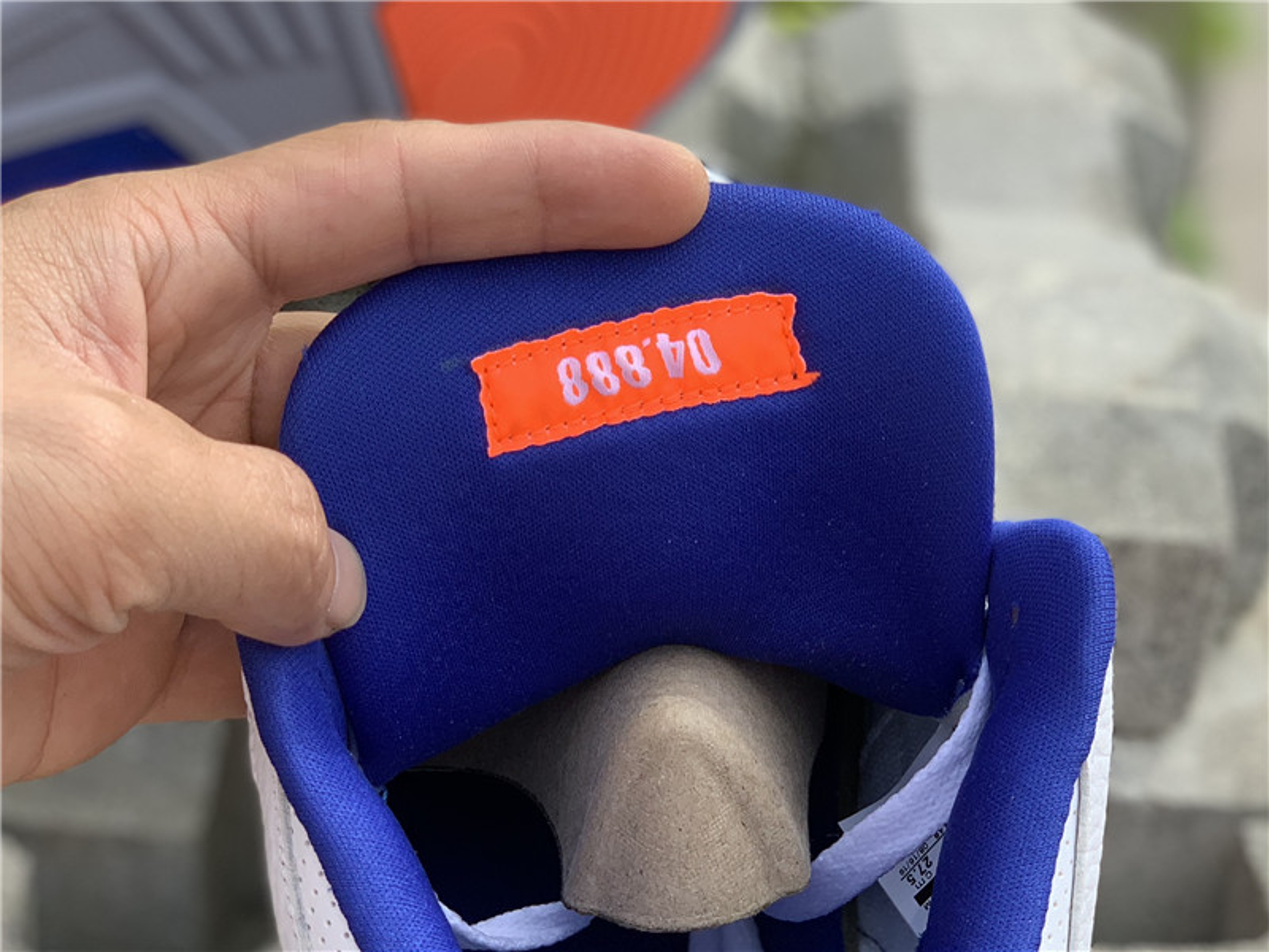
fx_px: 1906
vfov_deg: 28.0
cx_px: 634
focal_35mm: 52
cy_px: 476
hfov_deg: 36.8
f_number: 2.4
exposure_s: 1/558
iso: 16
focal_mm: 6
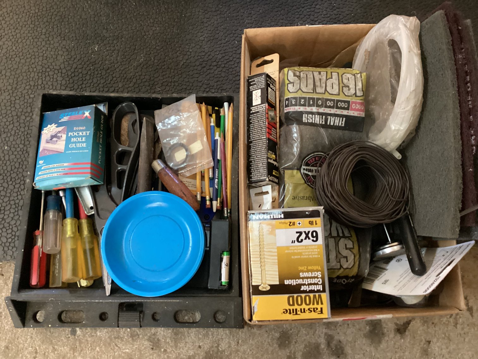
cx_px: 239
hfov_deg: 58.3
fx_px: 428
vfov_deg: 45.4
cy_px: 180
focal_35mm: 31
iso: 640
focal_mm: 3.3
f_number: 2.4
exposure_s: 1/25
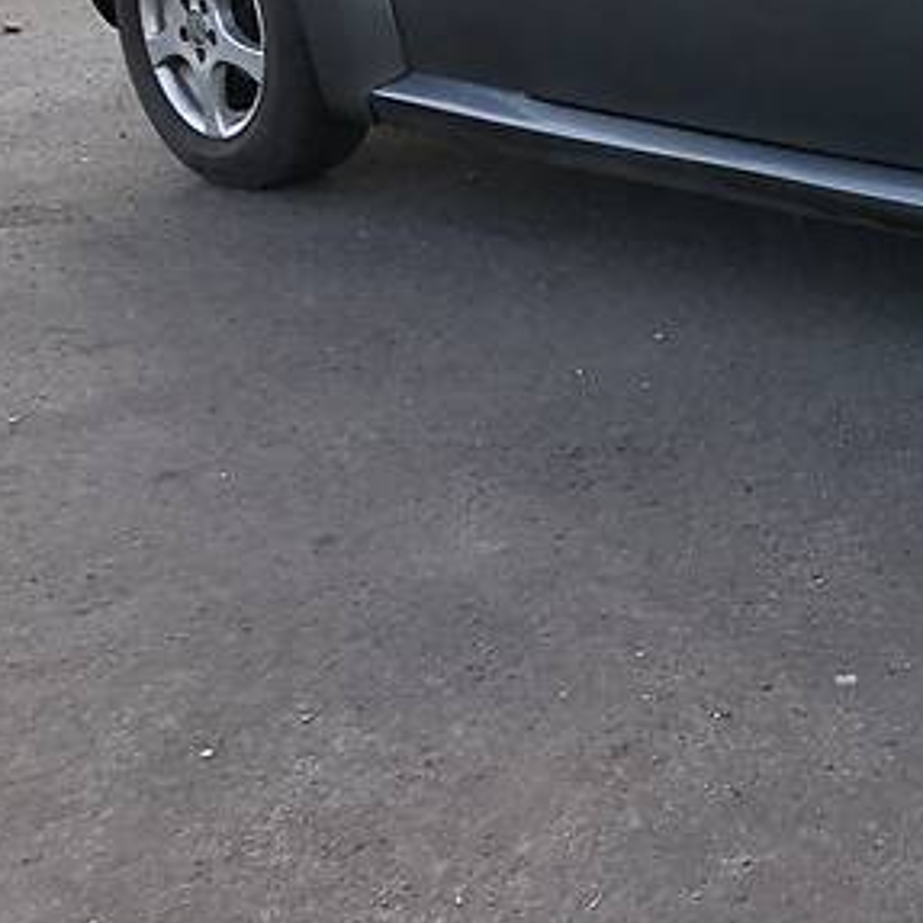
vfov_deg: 23.8
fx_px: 2082
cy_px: -29
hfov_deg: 22.3
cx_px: 1219
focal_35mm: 69
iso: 25
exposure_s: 1/120
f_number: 1.8
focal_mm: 4
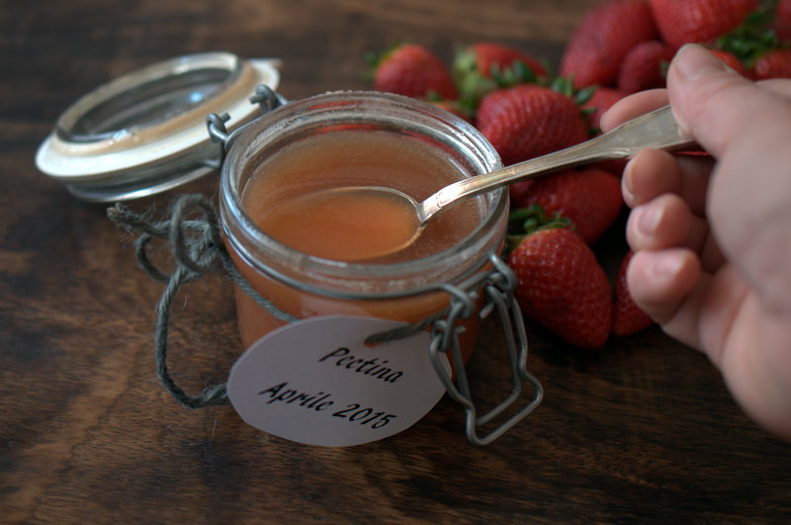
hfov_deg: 33.4
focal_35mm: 60
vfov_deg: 22.6
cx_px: 396
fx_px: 1316
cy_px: 262
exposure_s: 1/30
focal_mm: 40
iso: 200
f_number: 3
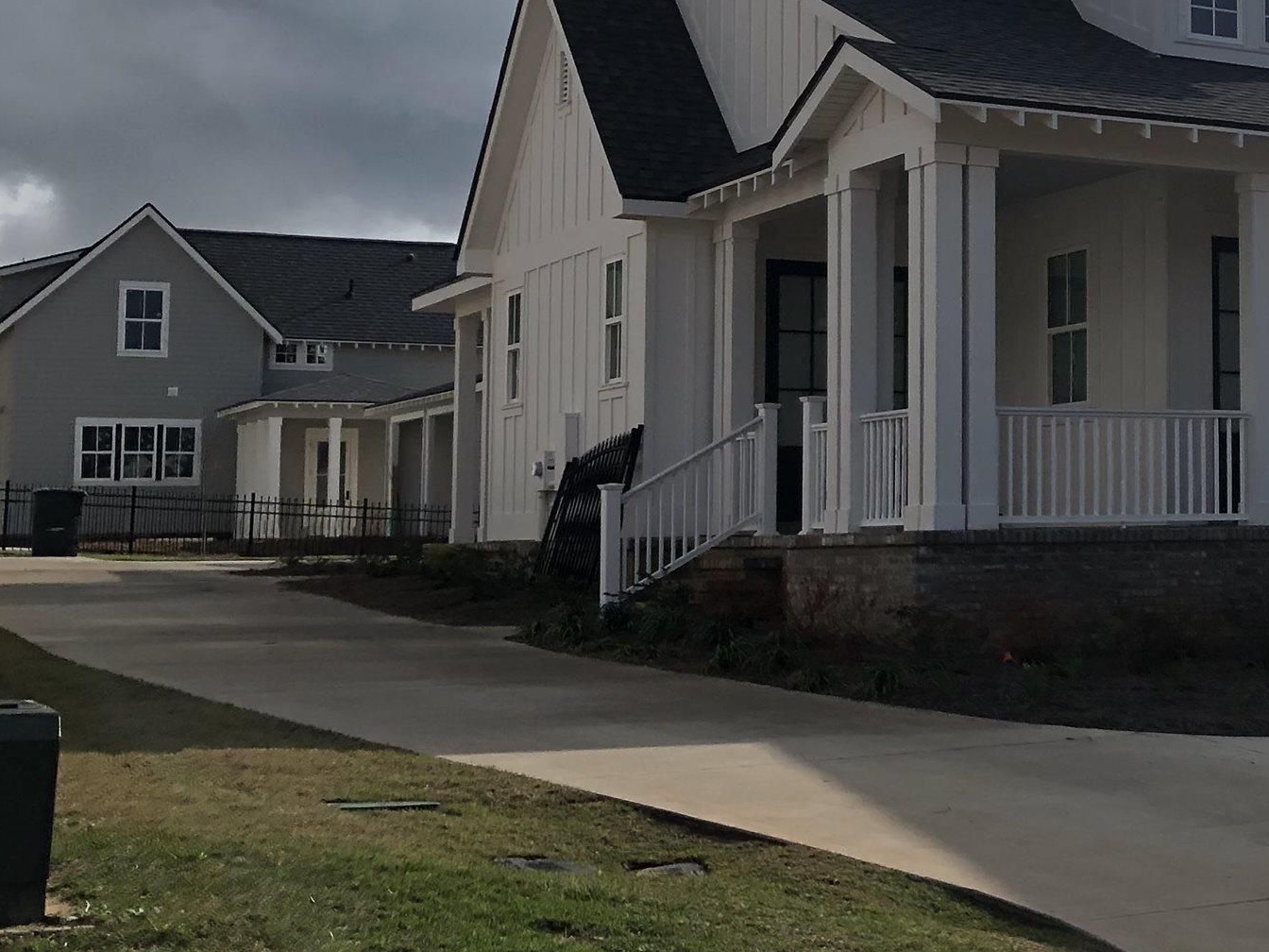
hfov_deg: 27.8
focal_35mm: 64
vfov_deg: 22.8
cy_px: 318
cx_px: 1369
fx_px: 2346
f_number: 1.8
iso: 25
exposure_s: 1/8130
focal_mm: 3.99
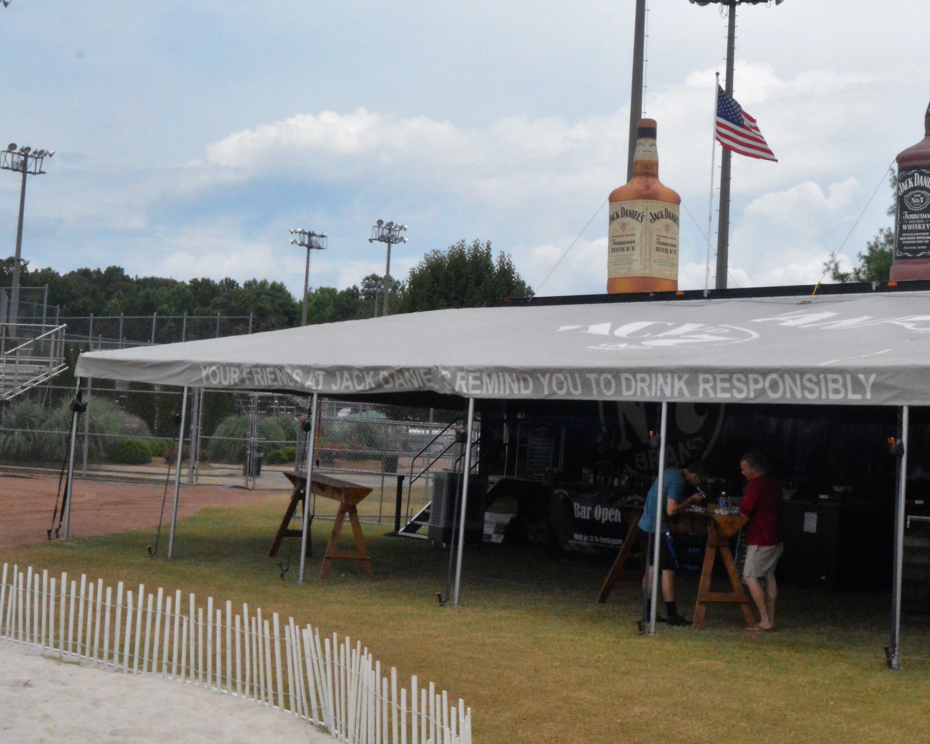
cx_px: 786
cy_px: 310
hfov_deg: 33.9
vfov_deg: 28.6
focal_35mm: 53
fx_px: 1459
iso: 3200
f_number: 20
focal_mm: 22
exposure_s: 1/1600
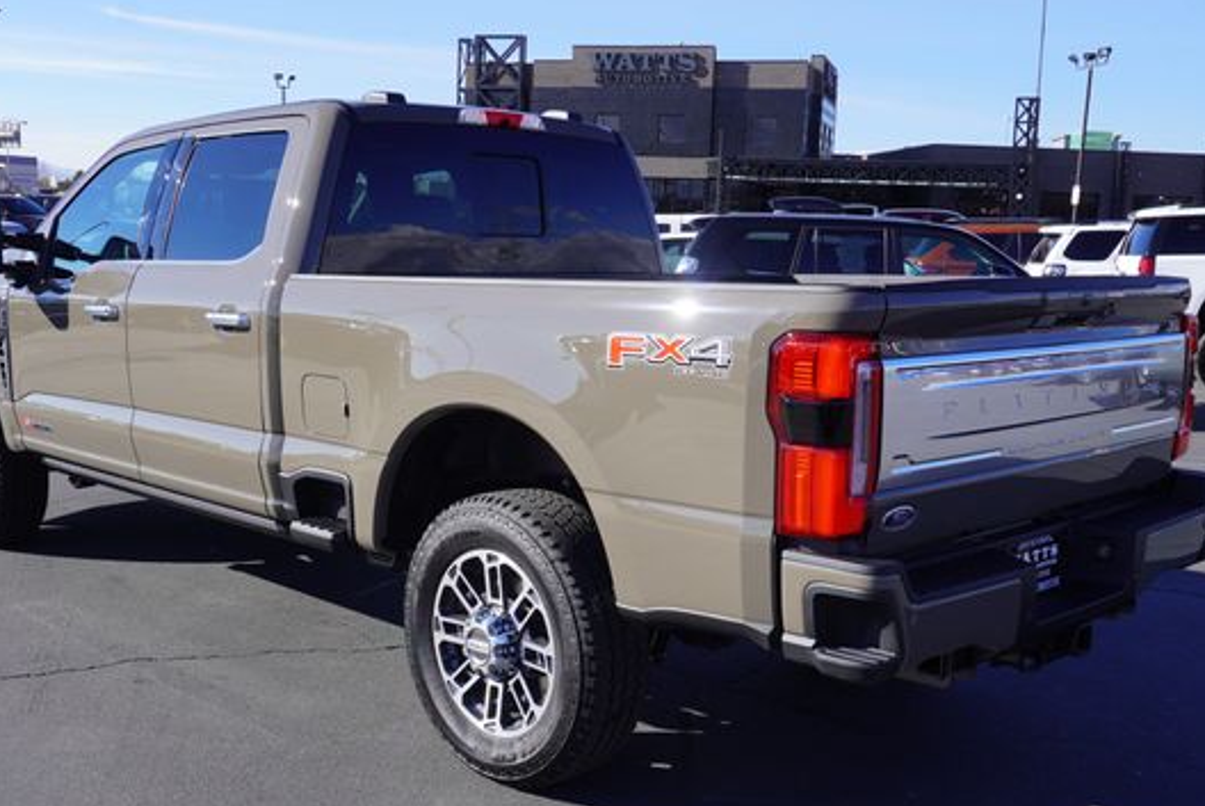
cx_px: 575
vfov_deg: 33.4
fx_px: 1340
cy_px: 475
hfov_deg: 48.4
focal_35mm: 40
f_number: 9
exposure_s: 1/125
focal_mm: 22
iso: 100
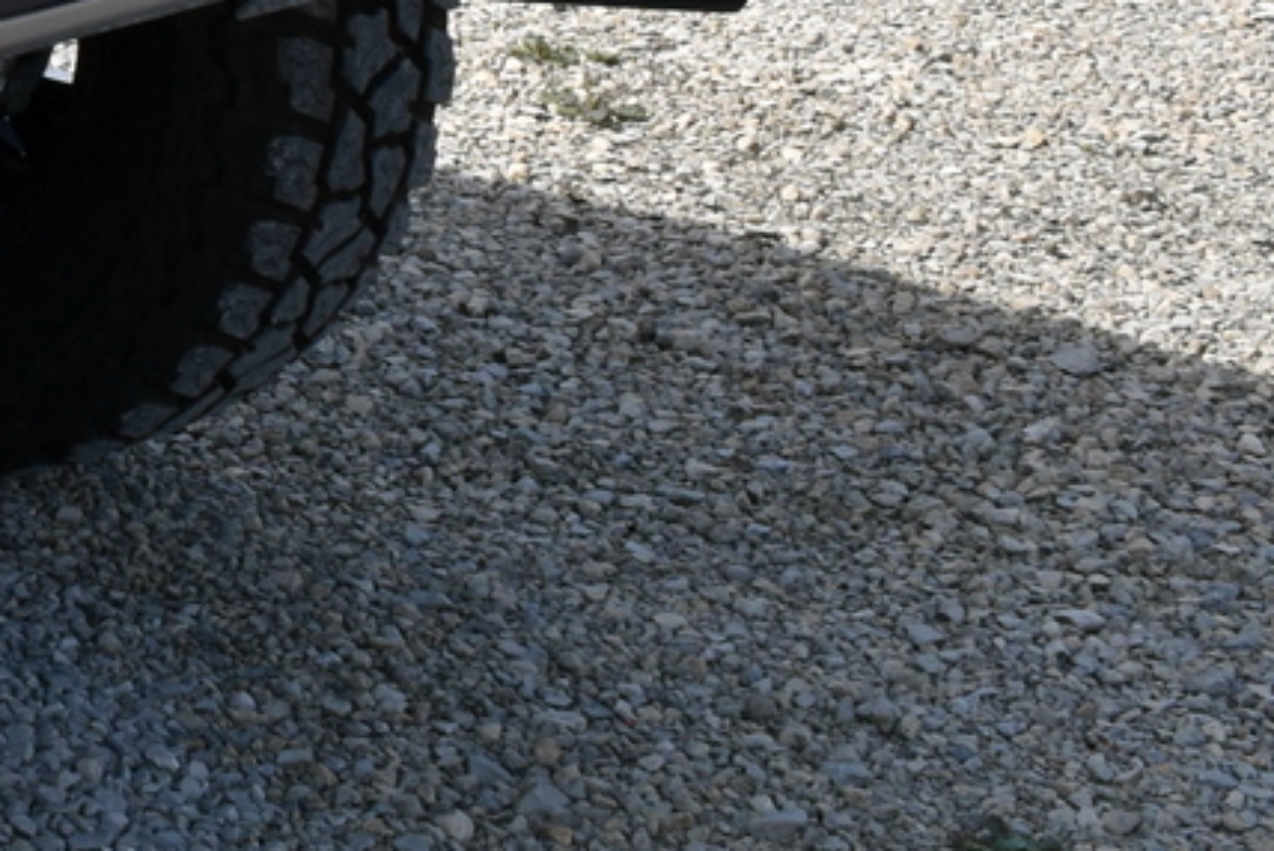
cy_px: -536
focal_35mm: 121
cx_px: -1101
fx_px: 4285
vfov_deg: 10.8
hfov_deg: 14.6
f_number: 8
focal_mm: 18
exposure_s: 1/250
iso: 320
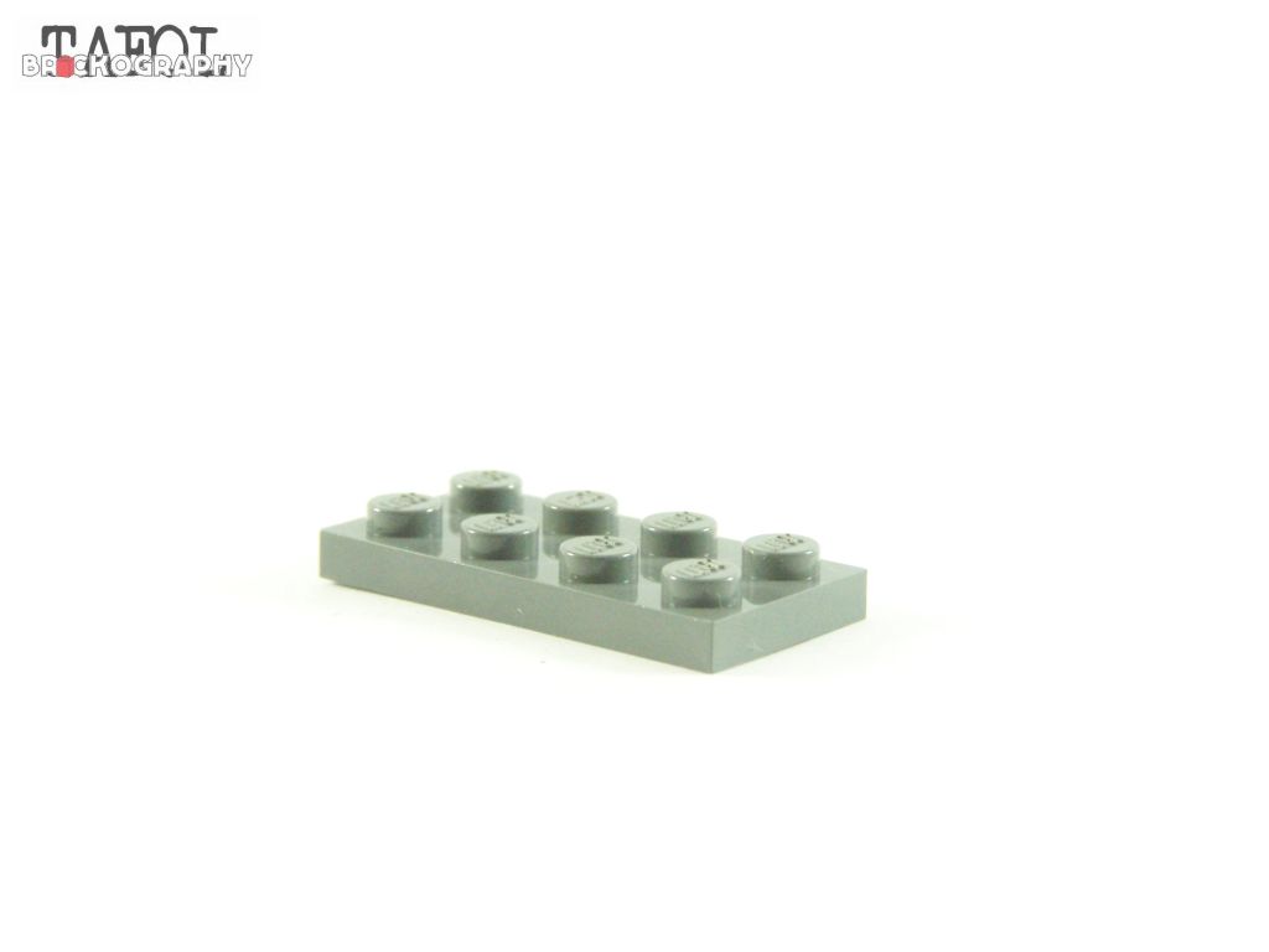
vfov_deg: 14.1
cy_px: 476
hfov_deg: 18.7
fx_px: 3849
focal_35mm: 105
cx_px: 634
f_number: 4
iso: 400
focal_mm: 17.5
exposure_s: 1/60
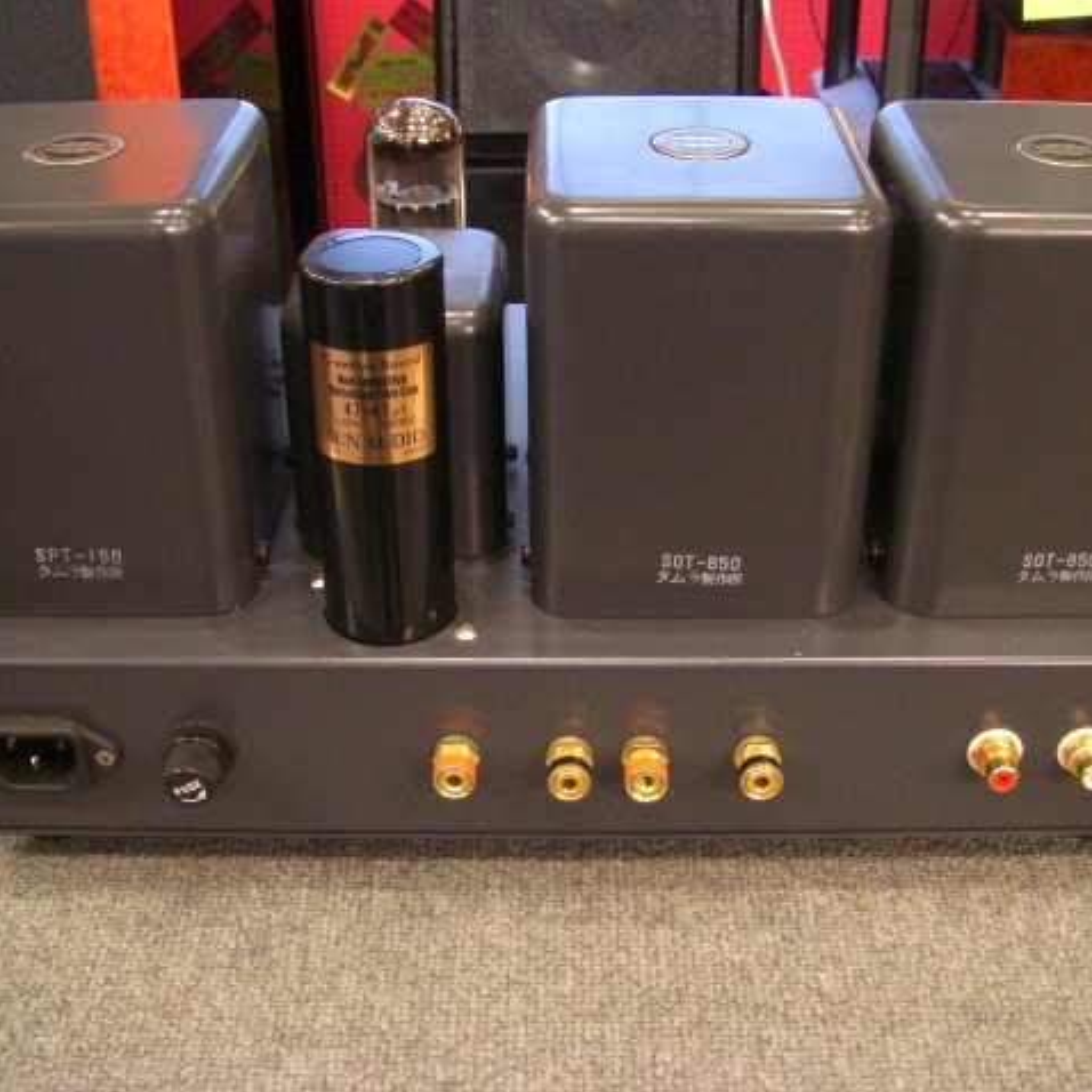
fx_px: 1606
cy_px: 546
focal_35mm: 45
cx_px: 564
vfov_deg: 37.6
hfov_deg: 37.5
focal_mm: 6.3
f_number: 3.4
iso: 400
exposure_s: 1/8
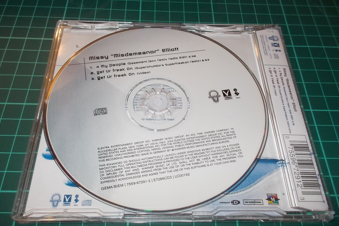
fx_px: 292
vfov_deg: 42.2
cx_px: 168
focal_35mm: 31
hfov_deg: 60.3
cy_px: 129
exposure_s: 1/30
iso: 200
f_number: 3.3
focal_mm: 4.1
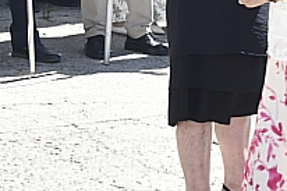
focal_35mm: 245
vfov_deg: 5.5
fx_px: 1952
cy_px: -213
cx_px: 300
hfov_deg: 8.4
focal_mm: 42
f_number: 8
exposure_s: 1/160
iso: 160
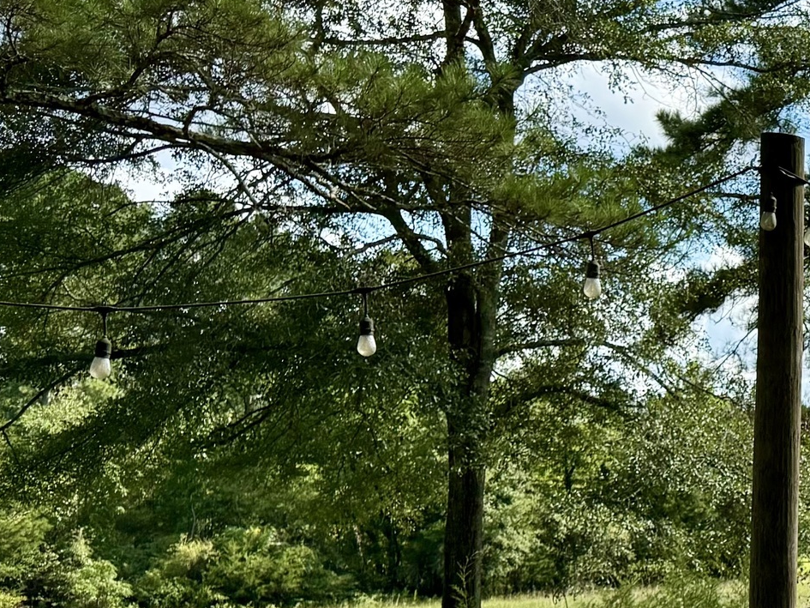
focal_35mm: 78
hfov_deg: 20.5
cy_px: 440
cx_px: 1292
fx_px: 1825
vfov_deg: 18.8
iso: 100
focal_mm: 6.76
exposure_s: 1/3279
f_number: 1.78
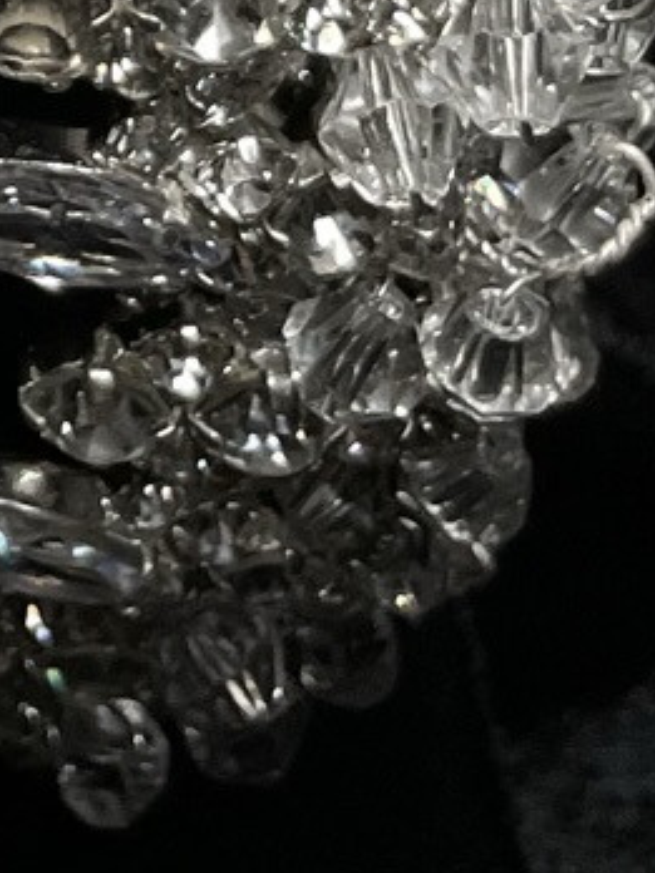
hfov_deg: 9.0
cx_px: -785
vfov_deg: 11.6
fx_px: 3860
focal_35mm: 153
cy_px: -873
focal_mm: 4.2
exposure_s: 1/121
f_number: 1.6
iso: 125
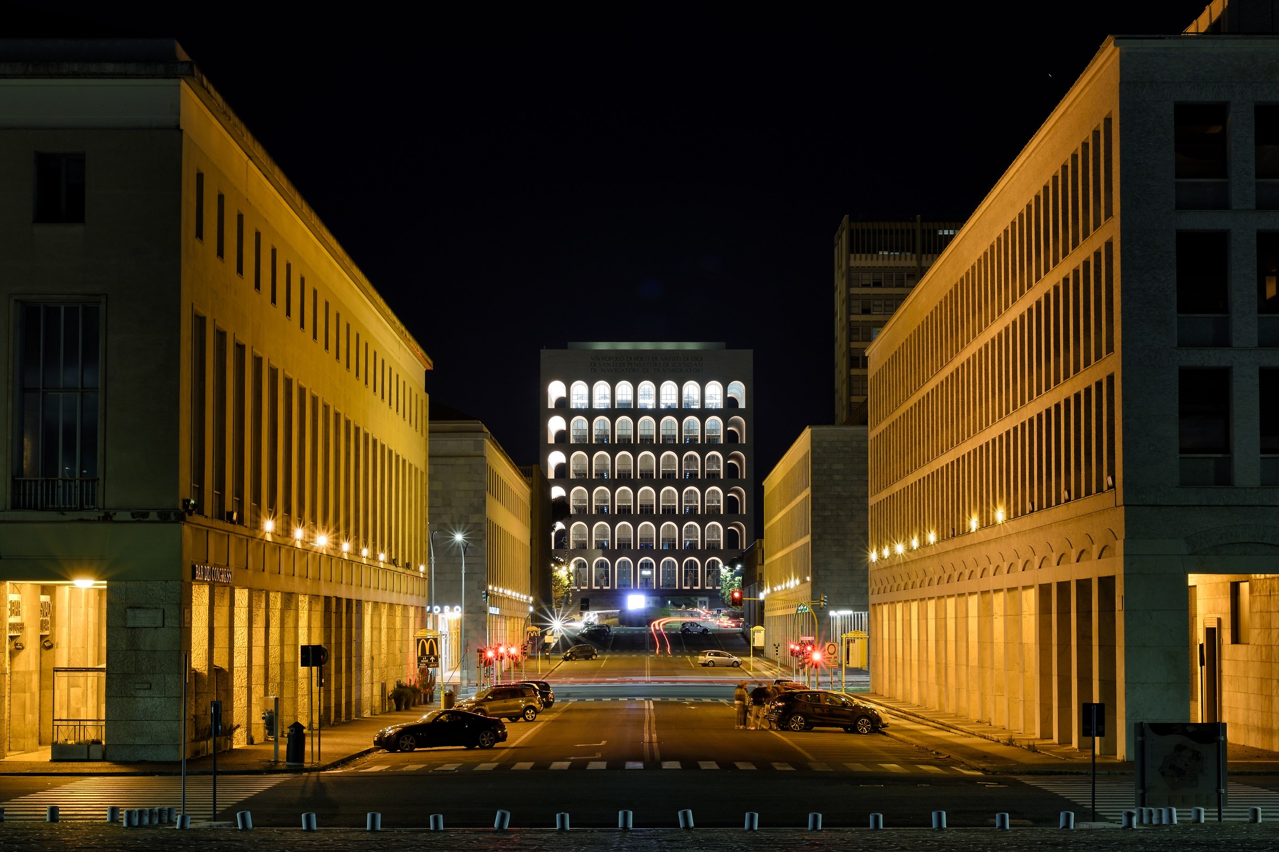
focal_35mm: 86
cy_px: 422
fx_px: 3055
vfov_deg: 15.9
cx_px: 646
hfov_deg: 23.6
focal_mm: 85
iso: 100
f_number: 16
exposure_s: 15
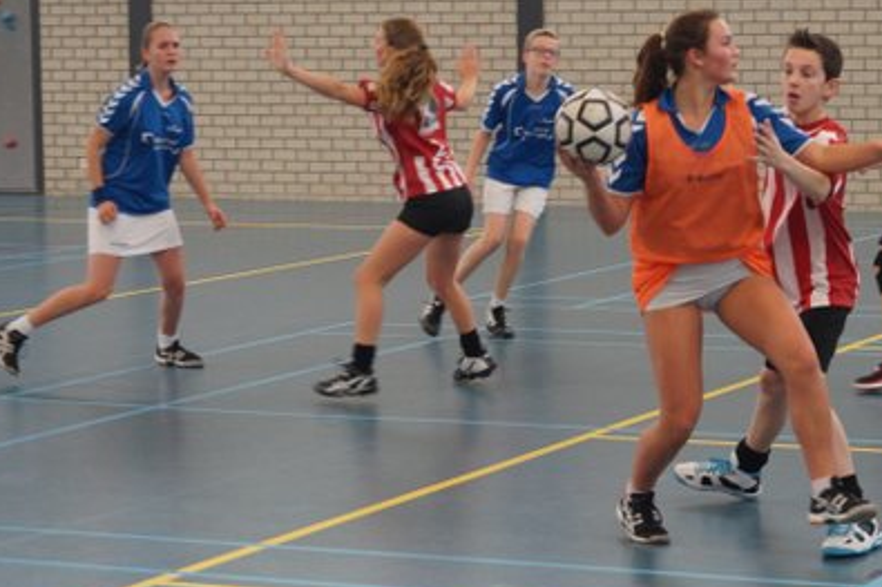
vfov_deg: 18.7
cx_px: 489
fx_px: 1788
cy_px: 263
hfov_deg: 27.7
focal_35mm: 73
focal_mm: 40
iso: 800
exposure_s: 1/200
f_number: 3.2
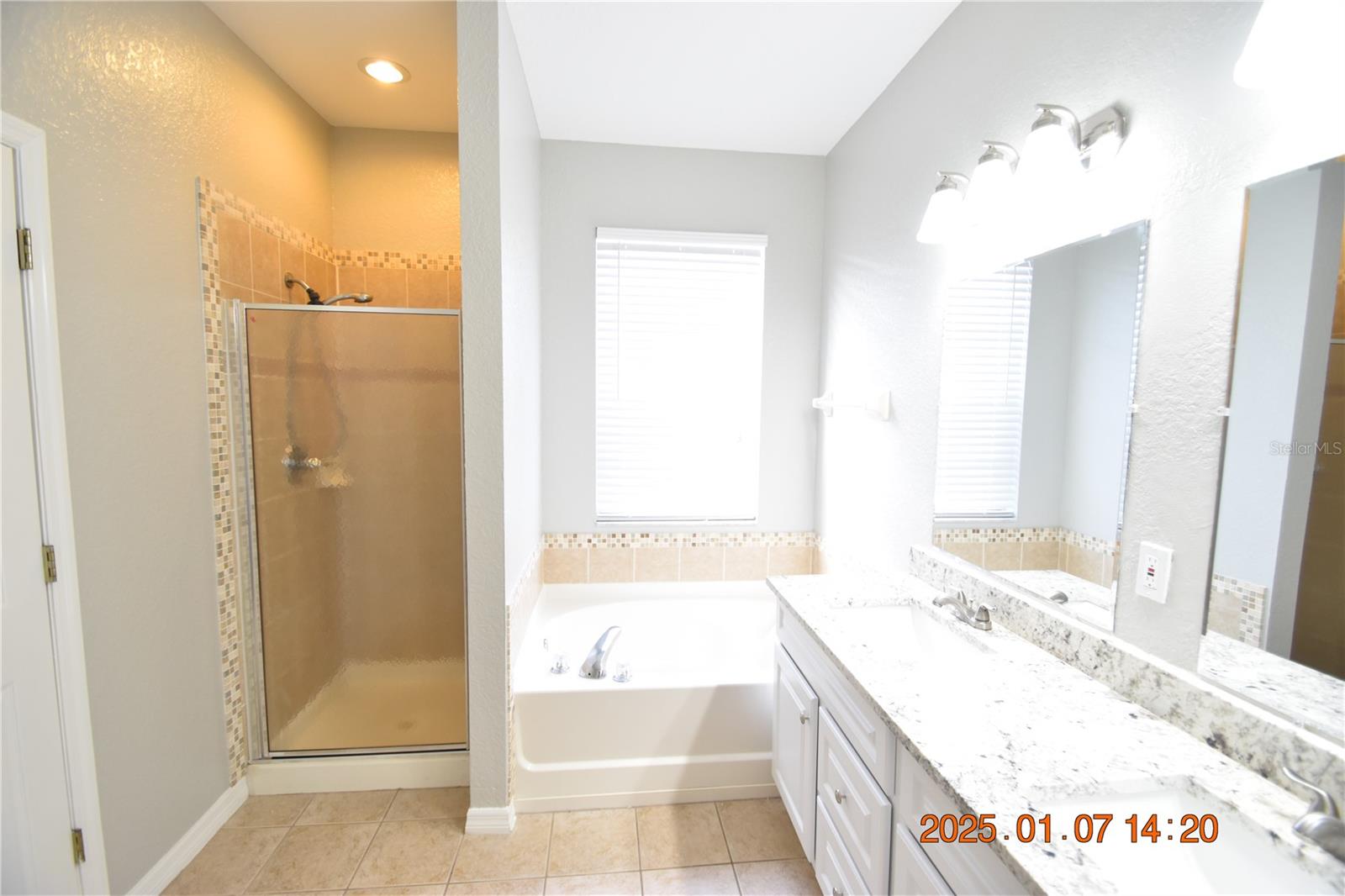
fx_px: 560
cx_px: 672
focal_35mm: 15
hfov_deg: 100.4
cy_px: 448
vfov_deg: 77.3
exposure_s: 1/60
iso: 720
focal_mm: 10
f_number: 4
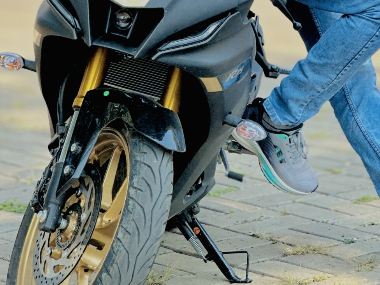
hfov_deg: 9.8
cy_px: -54
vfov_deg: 7.3
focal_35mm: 202
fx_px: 2217
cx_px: 221
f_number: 2.8
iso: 20
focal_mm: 9
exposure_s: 1/135
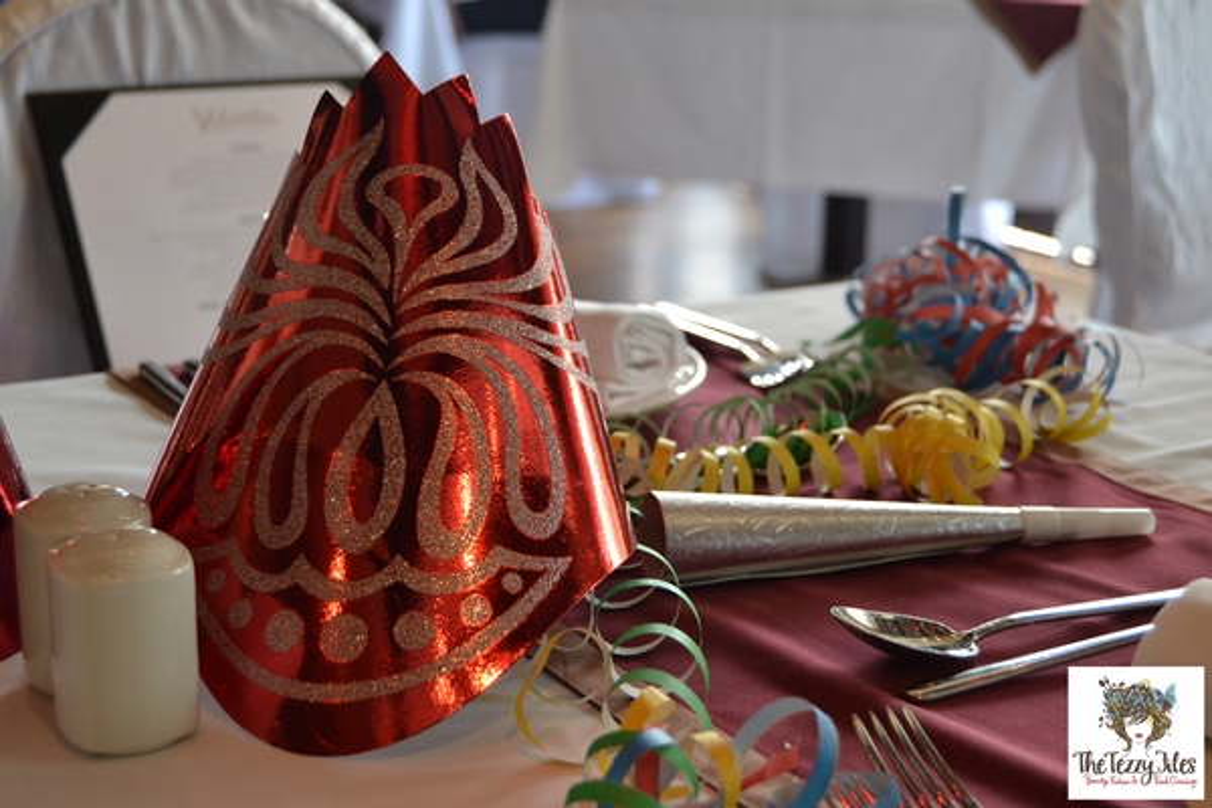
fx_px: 1919
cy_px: 404
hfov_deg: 35.1
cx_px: 606
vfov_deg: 23.8
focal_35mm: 57
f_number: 4.8
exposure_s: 1/60
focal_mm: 38
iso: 560
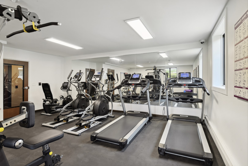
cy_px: 83
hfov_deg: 86.9
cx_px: 124
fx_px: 131
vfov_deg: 64.6
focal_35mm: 19
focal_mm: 19
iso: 400
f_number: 7.1
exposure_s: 1/15
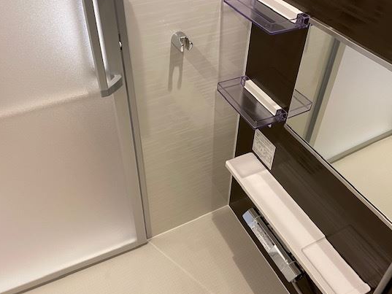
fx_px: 351
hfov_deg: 58.3
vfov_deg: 45.4
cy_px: 128
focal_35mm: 31
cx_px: 193
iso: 100
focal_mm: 4.25
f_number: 1.8
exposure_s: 1/50
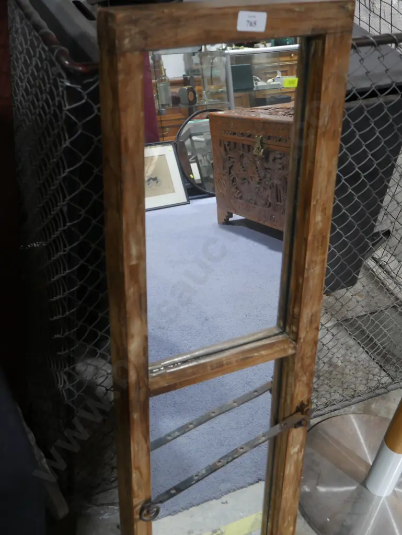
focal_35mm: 46
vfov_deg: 41.2
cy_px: 268
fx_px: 712
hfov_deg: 31.5
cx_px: 201
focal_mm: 23
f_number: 5.1
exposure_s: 1/60
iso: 1000
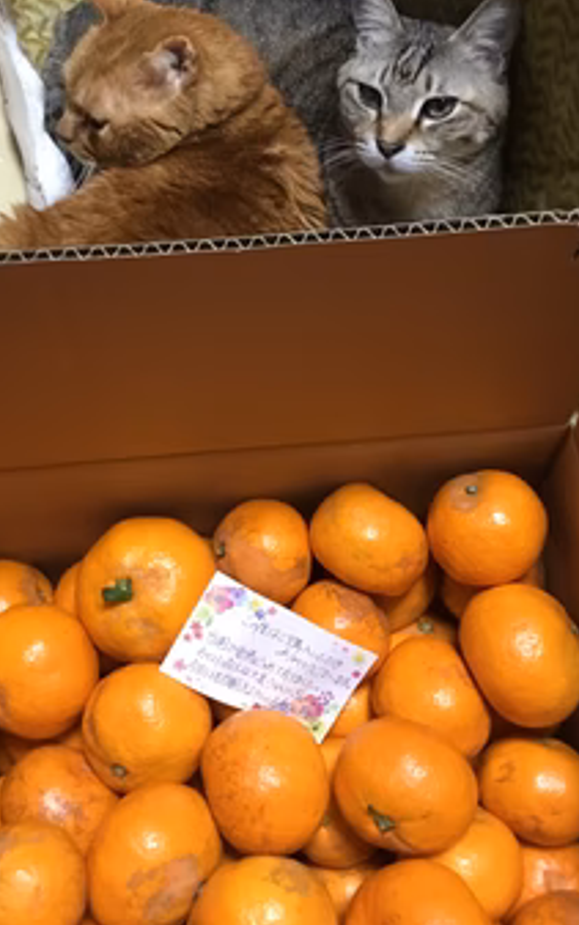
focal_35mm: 39
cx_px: 274
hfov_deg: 32.8
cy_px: 393
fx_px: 983
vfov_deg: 50.2
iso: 200
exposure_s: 1/24
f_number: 2.4
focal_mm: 3.3
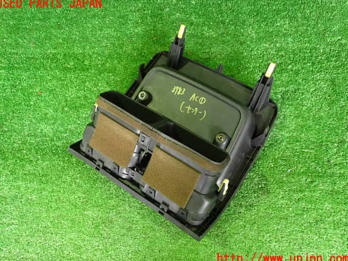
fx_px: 311
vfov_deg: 45.4
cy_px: 131
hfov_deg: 58.4
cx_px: 173
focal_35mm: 31
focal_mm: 5.4
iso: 1250
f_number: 2.3
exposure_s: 1/50
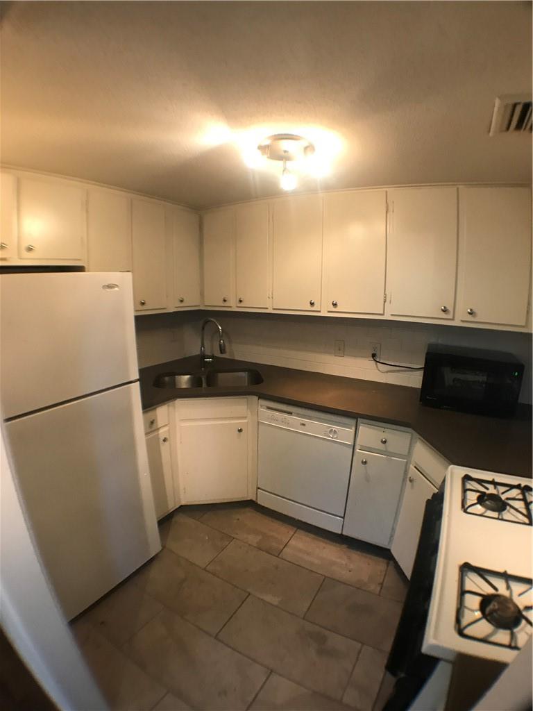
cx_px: 266
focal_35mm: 28
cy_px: 356
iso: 40
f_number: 1.8
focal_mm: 3.99
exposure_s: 1/17
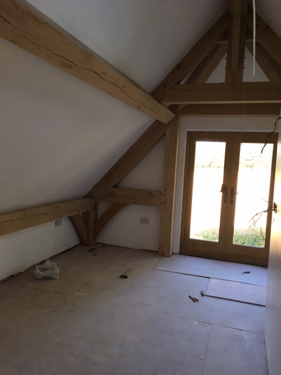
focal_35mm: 29
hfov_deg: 48.2
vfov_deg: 61.7
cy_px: 188
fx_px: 314
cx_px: 140
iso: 32
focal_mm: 4.15
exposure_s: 1/33
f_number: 2.2
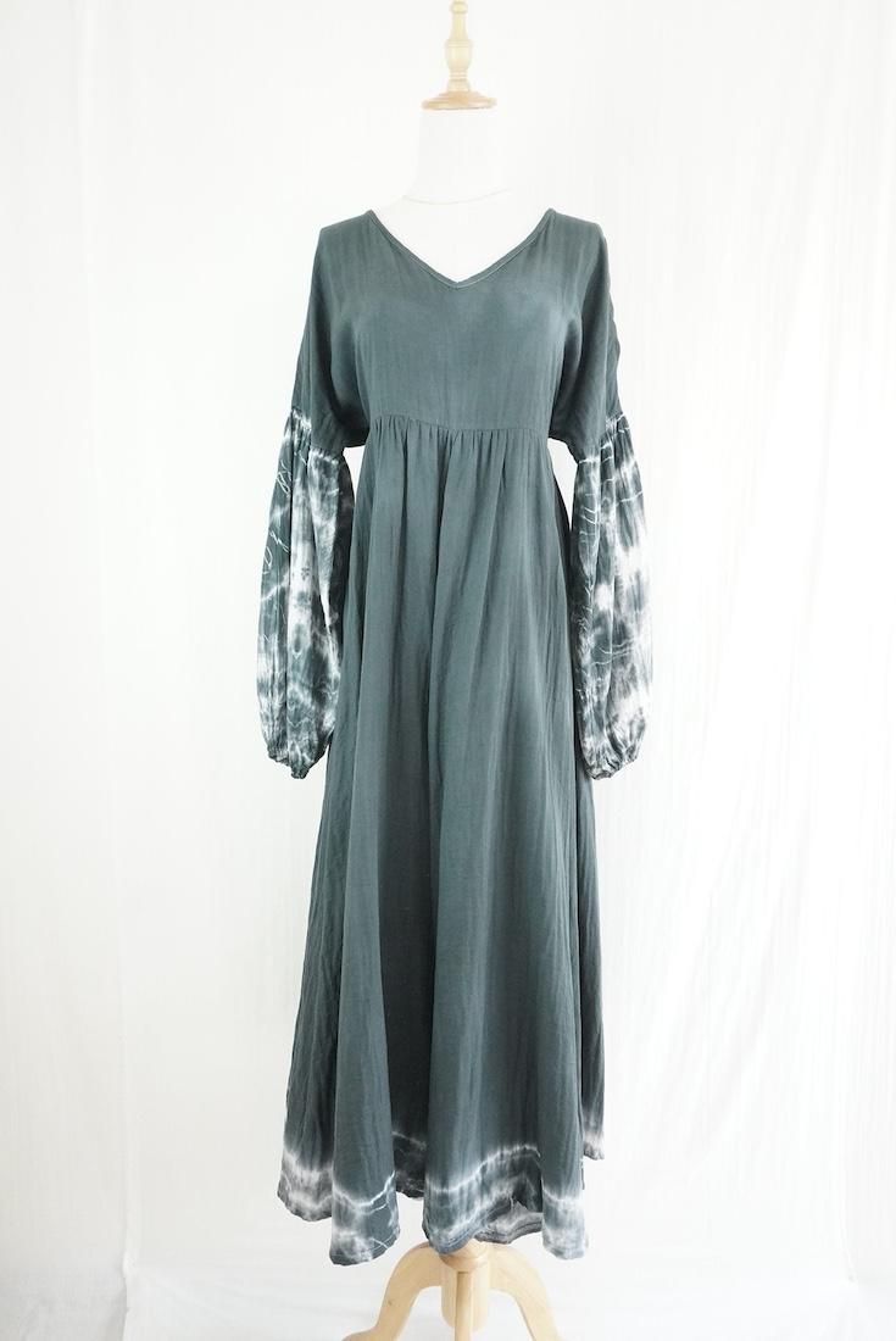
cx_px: 448
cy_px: 670
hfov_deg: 48.0
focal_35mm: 27
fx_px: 1006
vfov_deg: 67.3
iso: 6400
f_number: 9
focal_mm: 18
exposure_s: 1/100
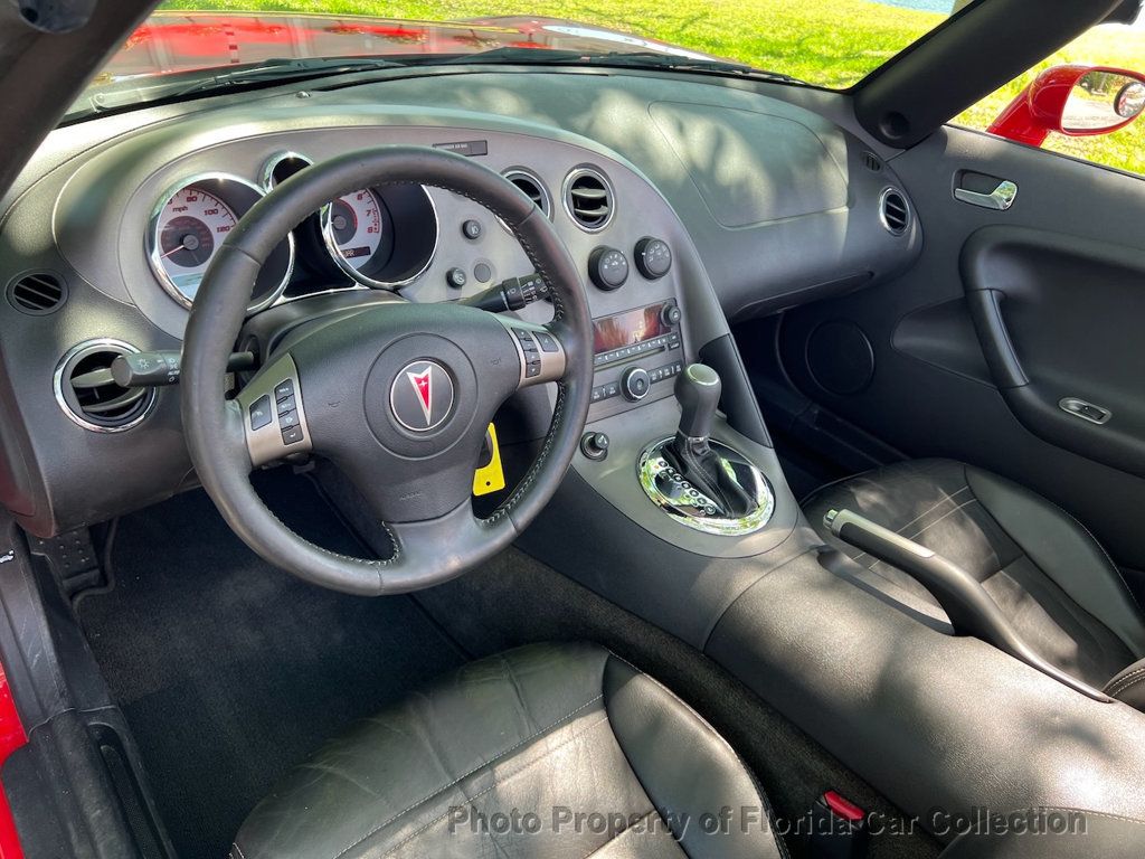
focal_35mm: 26
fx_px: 860
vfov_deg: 53.1
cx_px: 572
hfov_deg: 67.3
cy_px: 430
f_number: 1.5
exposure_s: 1/121
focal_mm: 5.7
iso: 40
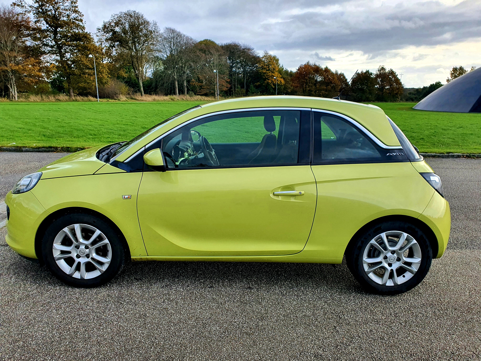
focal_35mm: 26
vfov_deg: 53.1
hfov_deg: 67.3
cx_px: 240
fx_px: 361
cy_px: 180
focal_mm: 4.3
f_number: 2.4
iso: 50
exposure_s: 1/528
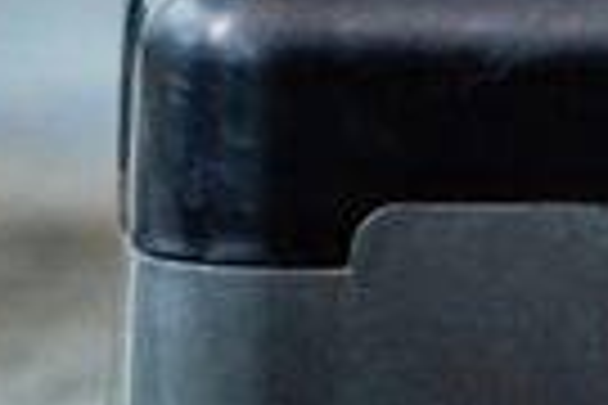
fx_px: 21194
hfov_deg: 1.6
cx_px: -567
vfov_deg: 1.1
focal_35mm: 1255
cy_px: -466
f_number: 3.2
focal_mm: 165
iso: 500
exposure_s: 1/200
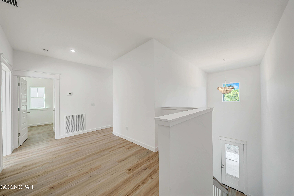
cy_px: 98
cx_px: 147
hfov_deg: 112.6
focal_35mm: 12
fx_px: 98
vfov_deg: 90.0
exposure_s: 1/20
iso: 100
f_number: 5.6
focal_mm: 12
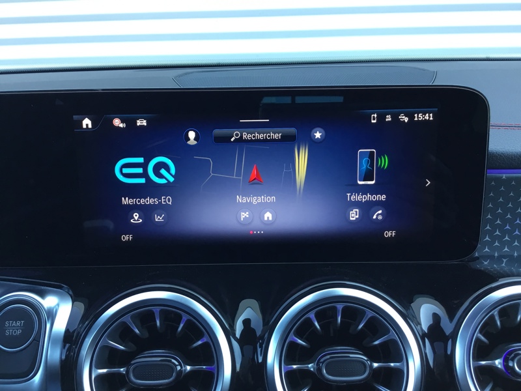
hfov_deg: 58.4
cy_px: 196
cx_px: 260
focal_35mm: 31
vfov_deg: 45.4
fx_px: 467
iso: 32
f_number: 2.4
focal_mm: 3.3
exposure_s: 1/33
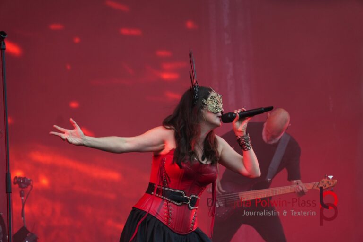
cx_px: 182
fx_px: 1785
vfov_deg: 7.8
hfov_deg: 11.6
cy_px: 121
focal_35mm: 177
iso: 1250
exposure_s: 1/200
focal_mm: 118
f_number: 5.6
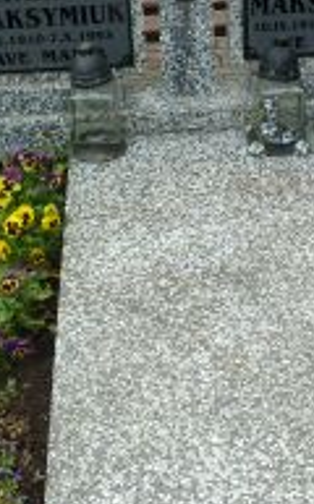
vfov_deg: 31.1
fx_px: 907
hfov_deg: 19.6
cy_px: 245
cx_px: 201
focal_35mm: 66
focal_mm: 4.1
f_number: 4
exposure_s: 1/250
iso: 125
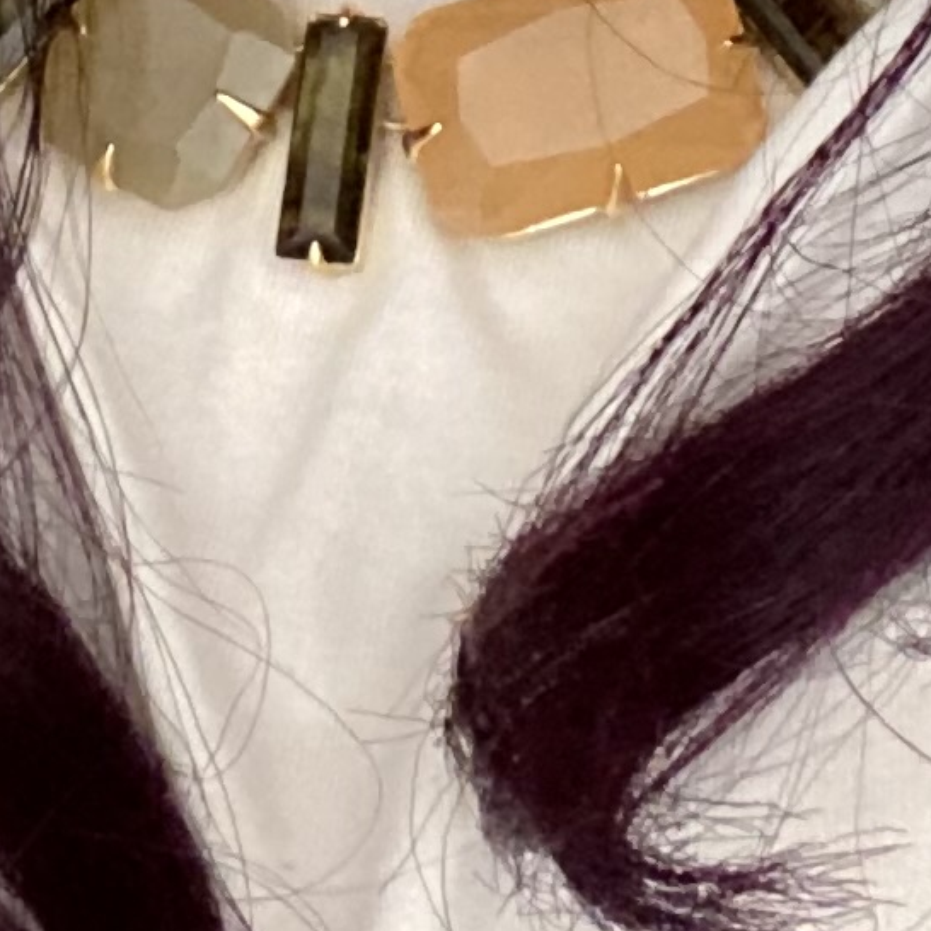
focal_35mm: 150
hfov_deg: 11.6
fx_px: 4564
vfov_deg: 10.6
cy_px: -955
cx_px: 552
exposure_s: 1/56
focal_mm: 2.71
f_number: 2.2
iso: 200
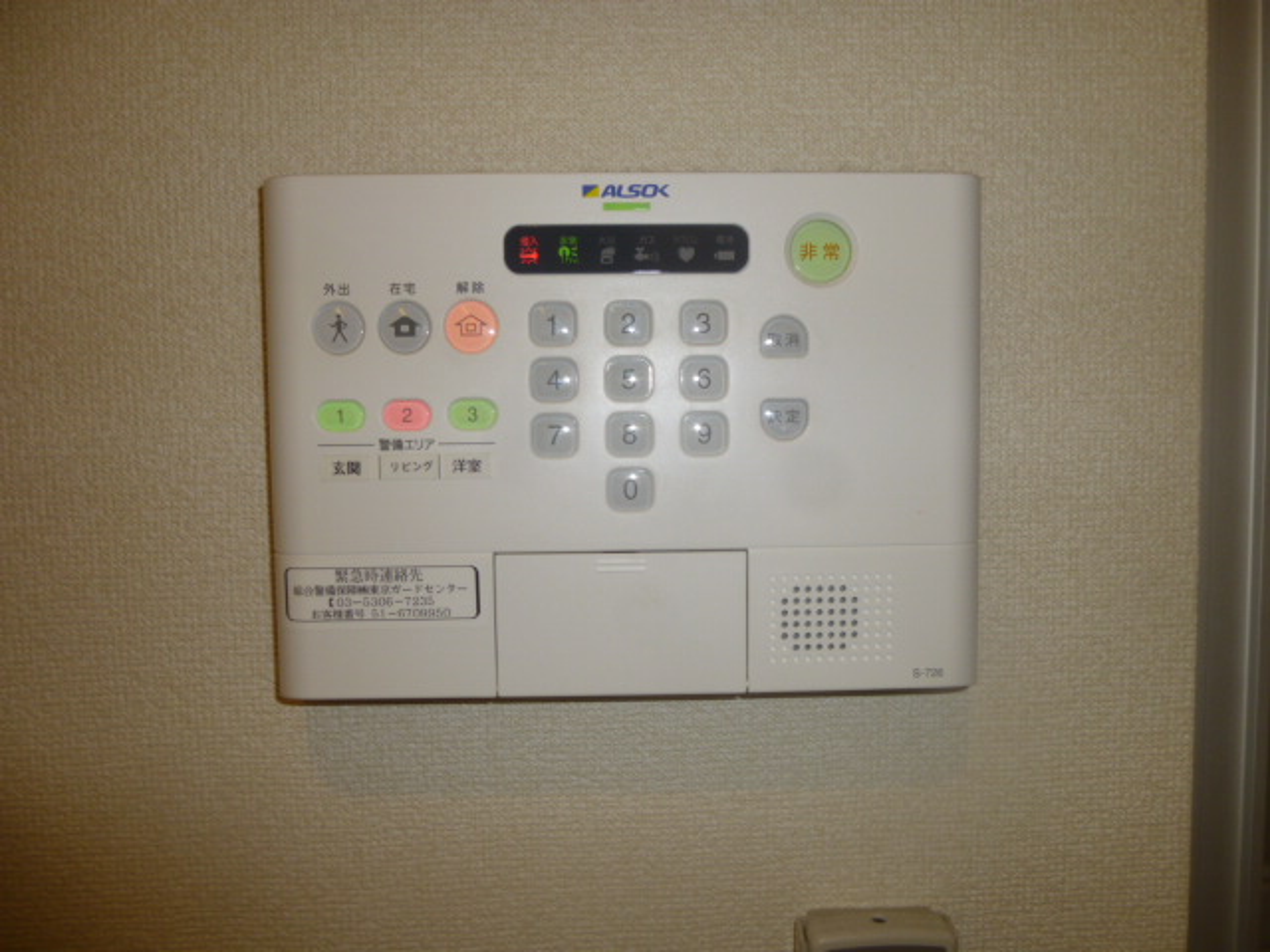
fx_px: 917
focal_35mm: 25
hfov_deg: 69.4
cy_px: 476
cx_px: 635
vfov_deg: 54.9
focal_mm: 4.5
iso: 100
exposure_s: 1/60
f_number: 3.1
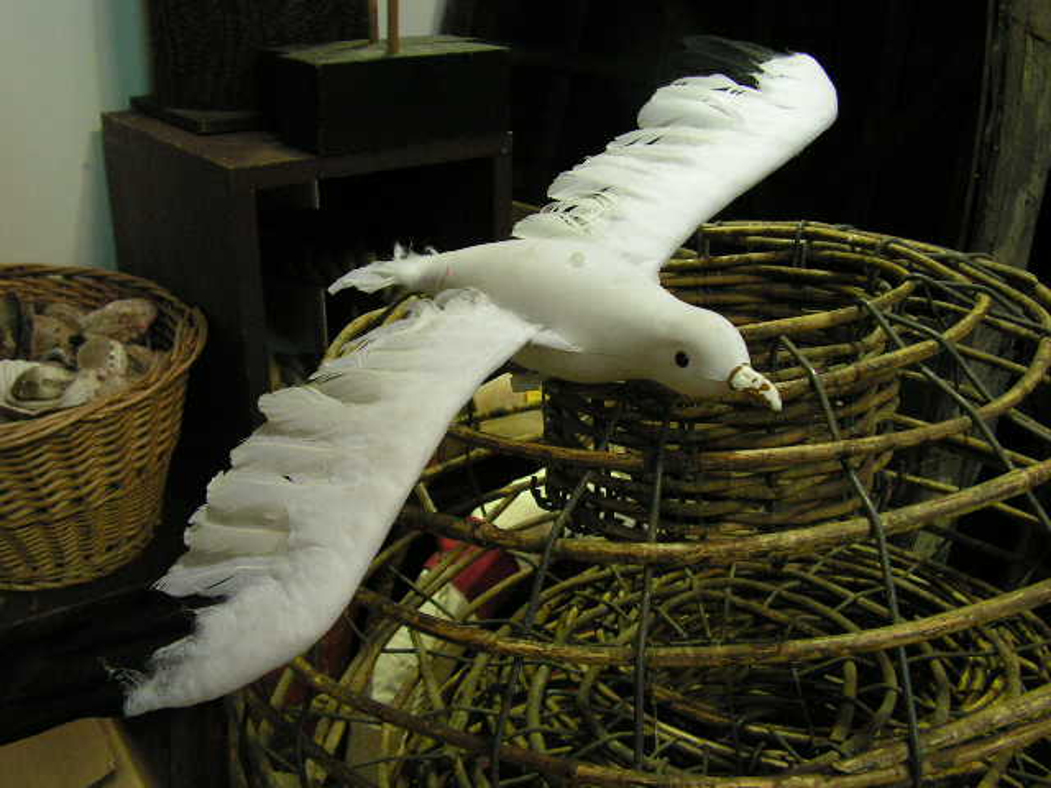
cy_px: 394
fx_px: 1093
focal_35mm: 36
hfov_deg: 51.4
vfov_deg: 39.7
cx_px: 526
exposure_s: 1/20
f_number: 3.2
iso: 200
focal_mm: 6
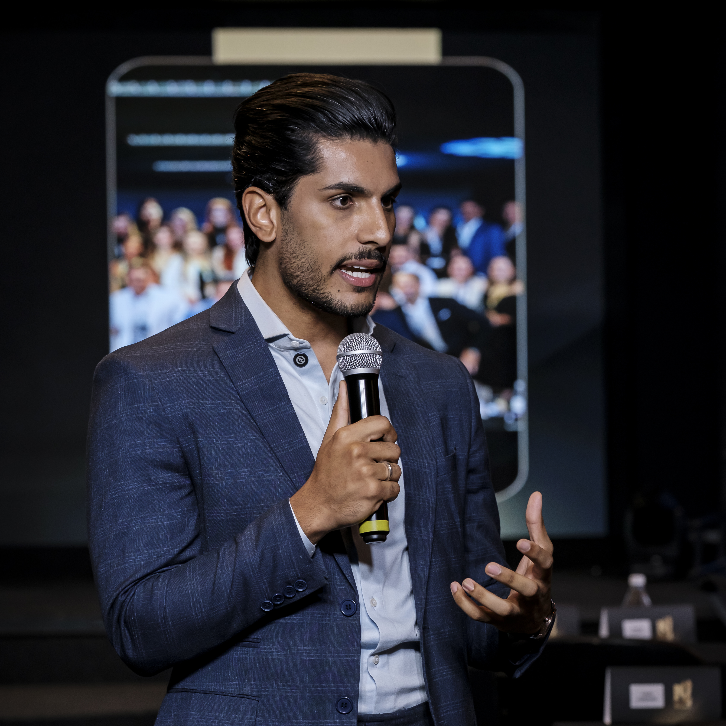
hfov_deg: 12.0
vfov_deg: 12.0
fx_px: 3441
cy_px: 536
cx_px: 364
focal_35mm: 145
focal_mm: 75
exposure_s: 1/160
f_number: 4
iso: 1250
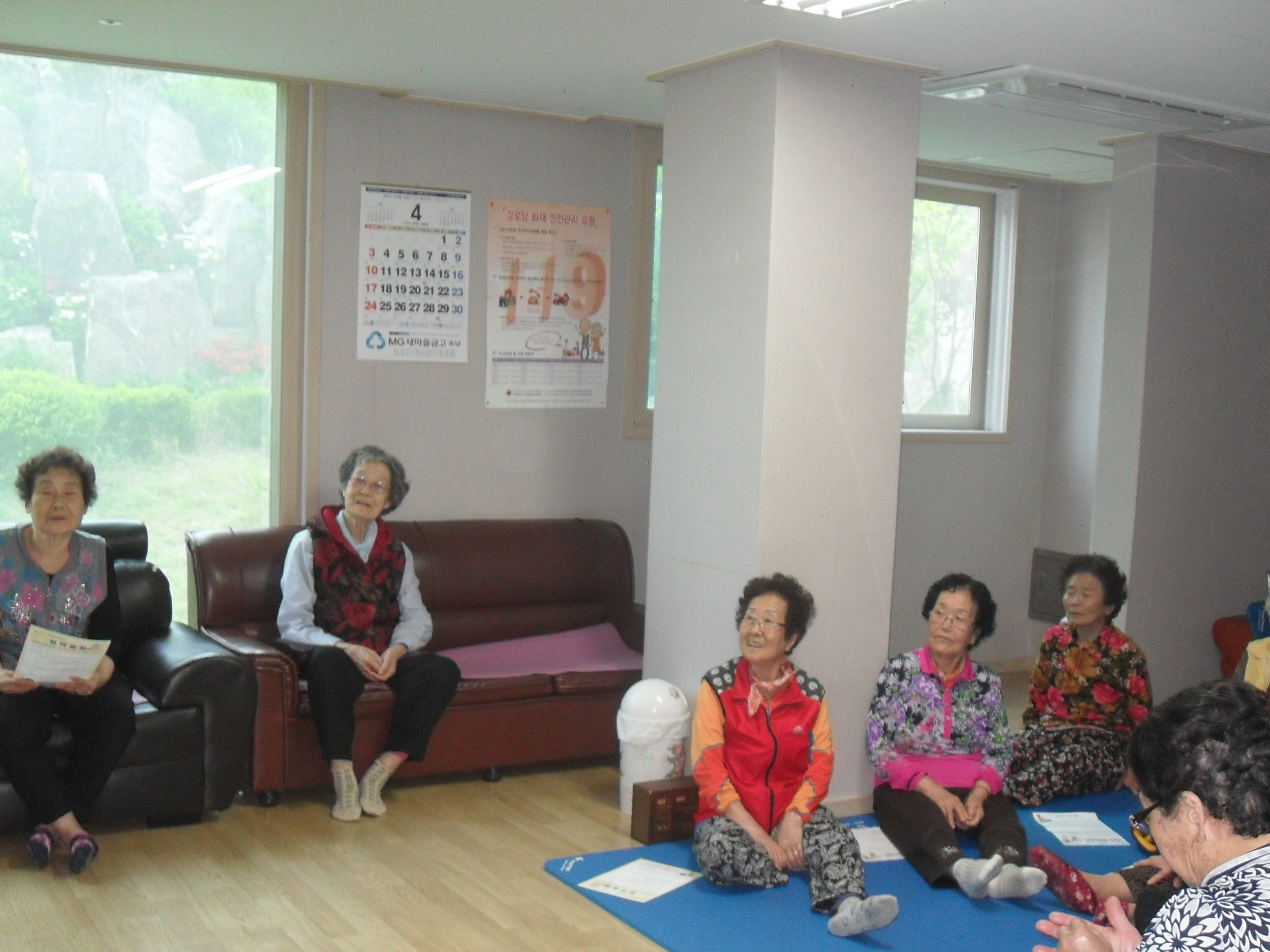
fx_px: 1504
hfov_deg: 45.7
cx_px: 682
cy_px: 555
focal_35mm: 41
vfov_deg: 35.1
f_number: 2.8
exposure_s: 1/45
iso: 200
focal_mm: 6.2
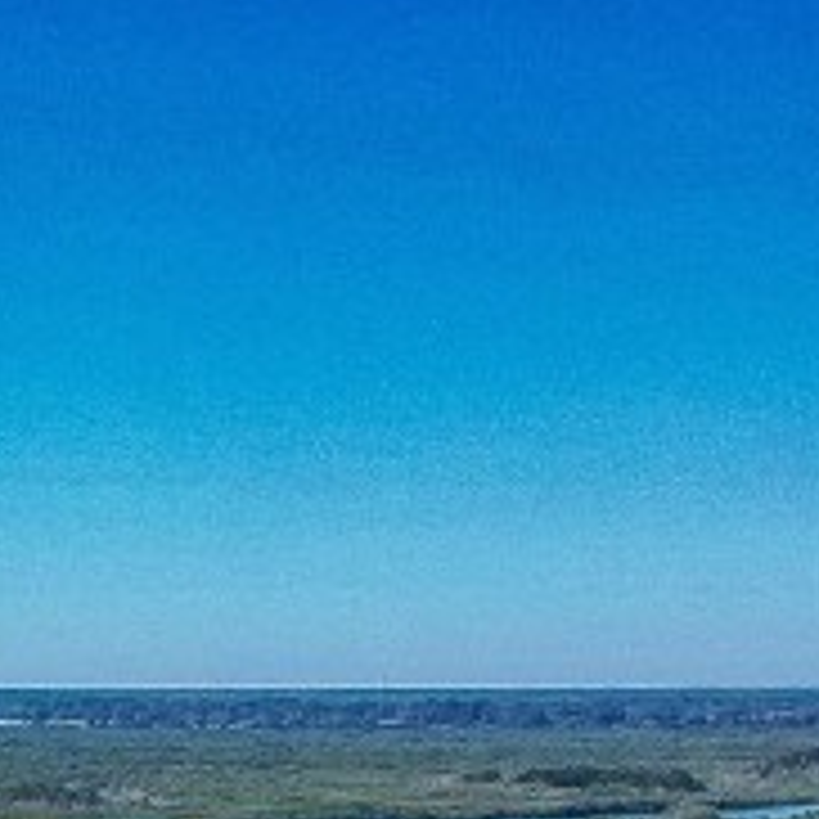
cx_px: 130
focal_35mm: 124
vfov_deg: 12.4
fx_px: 3319
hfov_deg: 14.0
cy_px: 1652
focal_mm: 4.49
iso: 101
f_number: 2.6
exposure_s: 1/2000
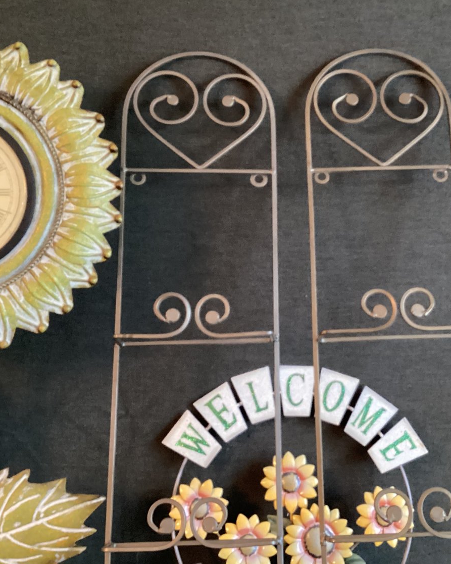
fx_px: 684
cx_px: 283
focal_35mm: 41
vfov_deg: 44.8
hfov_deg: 36.3
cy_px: 279
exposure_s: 1/25
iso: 640
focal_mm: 3.3
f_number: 2.4
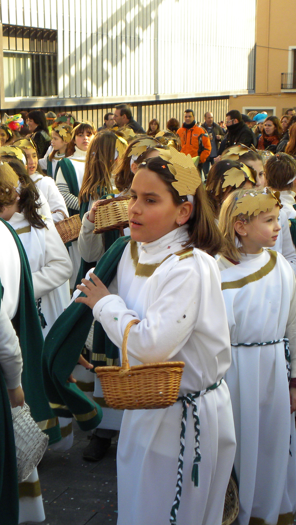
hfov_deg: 15.9
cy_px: 261
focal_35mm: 76
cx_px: 100
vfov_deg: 27.9
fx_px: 1060
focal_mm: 9.2
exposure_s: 1/332
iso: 135
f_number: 3.5
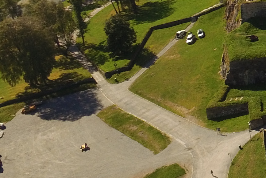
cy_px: -119
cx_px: 532
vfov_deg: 13.2
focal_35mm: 96
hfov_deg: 16.3
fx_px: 709
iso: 100
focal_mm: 3.6
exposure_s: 1/965
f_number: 2.8
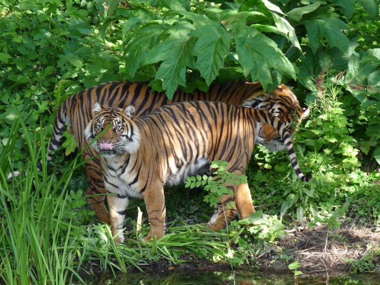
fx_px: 2909
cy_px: 142
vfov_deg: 5.6
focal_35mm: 265
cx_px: 190
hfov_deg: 7.5
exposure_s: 1/80
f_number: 3.7
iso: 100
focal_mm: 33.5
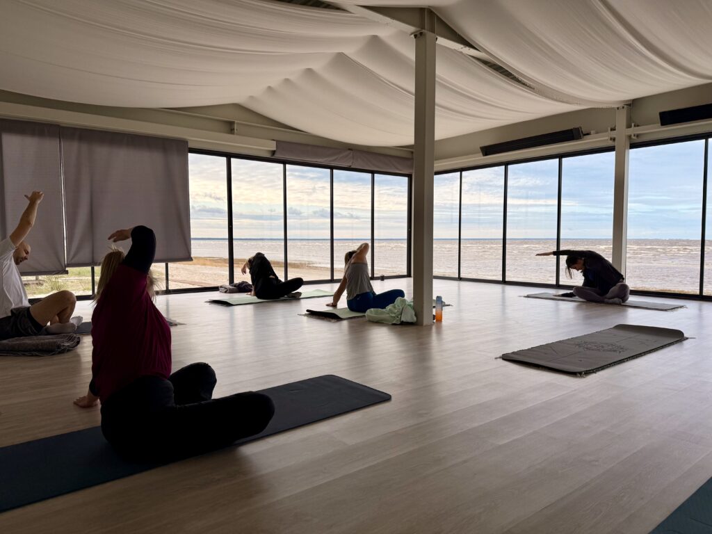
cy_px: 267
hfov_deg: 71.6
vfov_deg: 56.8
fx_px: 494
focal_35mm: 24
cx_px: 356
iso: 80
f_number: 1.78
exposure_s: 1/1493
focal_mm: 6.76
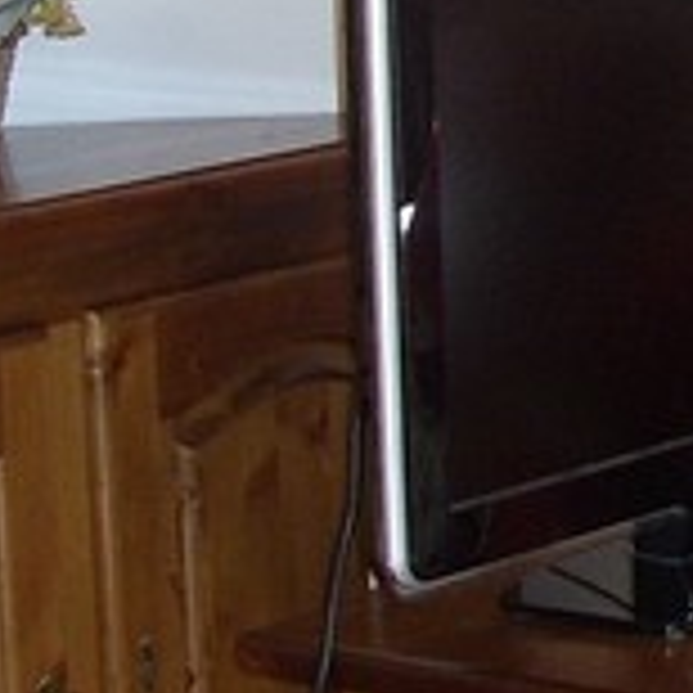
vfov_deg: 12.5
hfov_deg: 11.8
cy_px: 32
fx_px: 3126
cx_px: 1174
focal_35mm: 138
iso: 100
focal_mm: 5.8
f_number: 2.9
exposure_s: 1/21
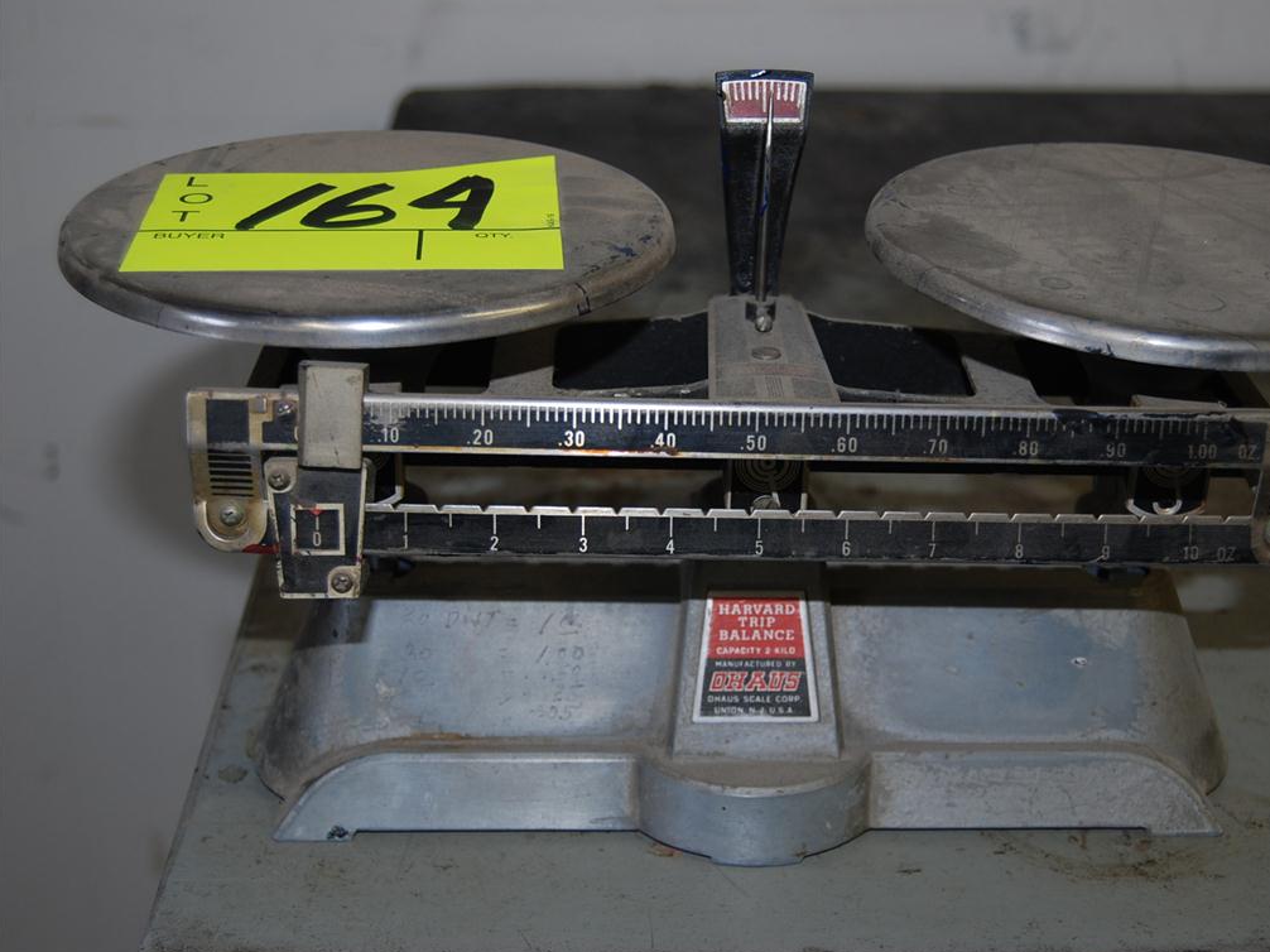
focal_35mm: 56
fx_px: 2054
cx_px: 720
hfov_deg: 34.3
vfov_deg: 26.1
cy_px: 473
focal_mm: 34
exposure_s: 1/60
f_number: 4.5
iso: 200
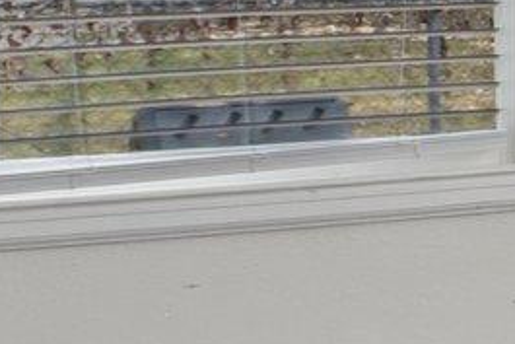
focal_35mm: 162
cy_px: -234
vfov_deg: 8.2
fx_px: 2319
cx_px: 1813
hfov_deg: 8.8
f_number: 8
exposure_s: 1/250
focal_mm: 14
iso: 400
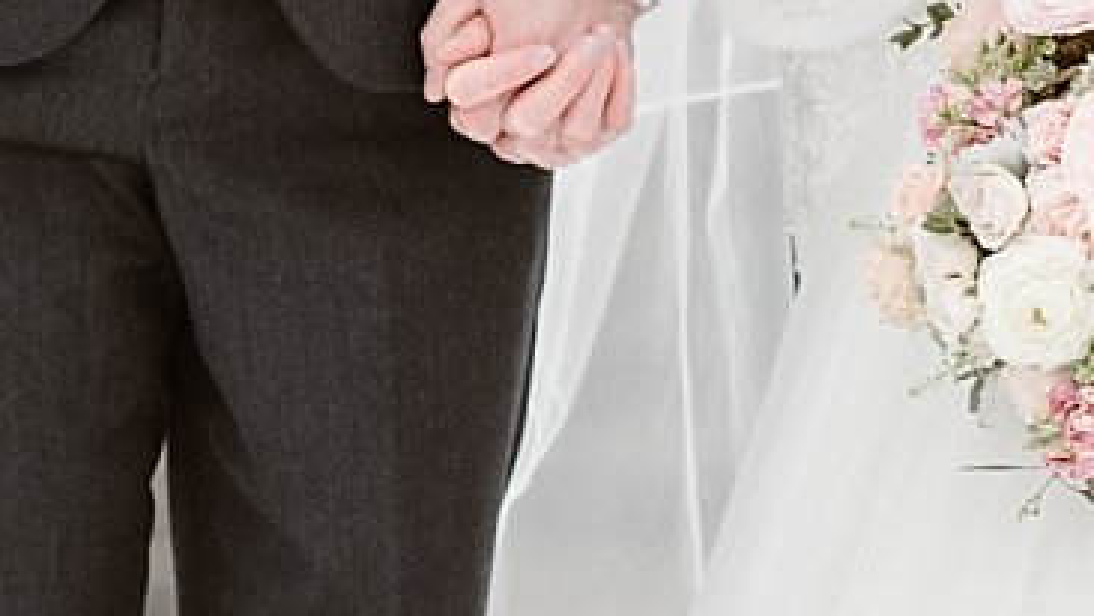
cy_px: -745
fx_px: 14477
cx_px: 652
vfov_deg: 2.4
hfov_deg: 4.3
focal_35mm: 499
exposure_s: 1/1000
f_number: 2.5
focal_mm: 85
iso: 250
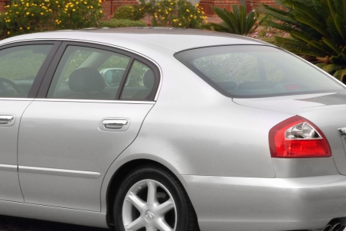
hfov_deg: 8.6
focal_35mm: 238
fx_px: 2289
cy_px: 44
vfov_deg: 5.8
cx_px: 115
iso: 100
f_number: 16
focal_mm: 70
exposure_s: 1/15
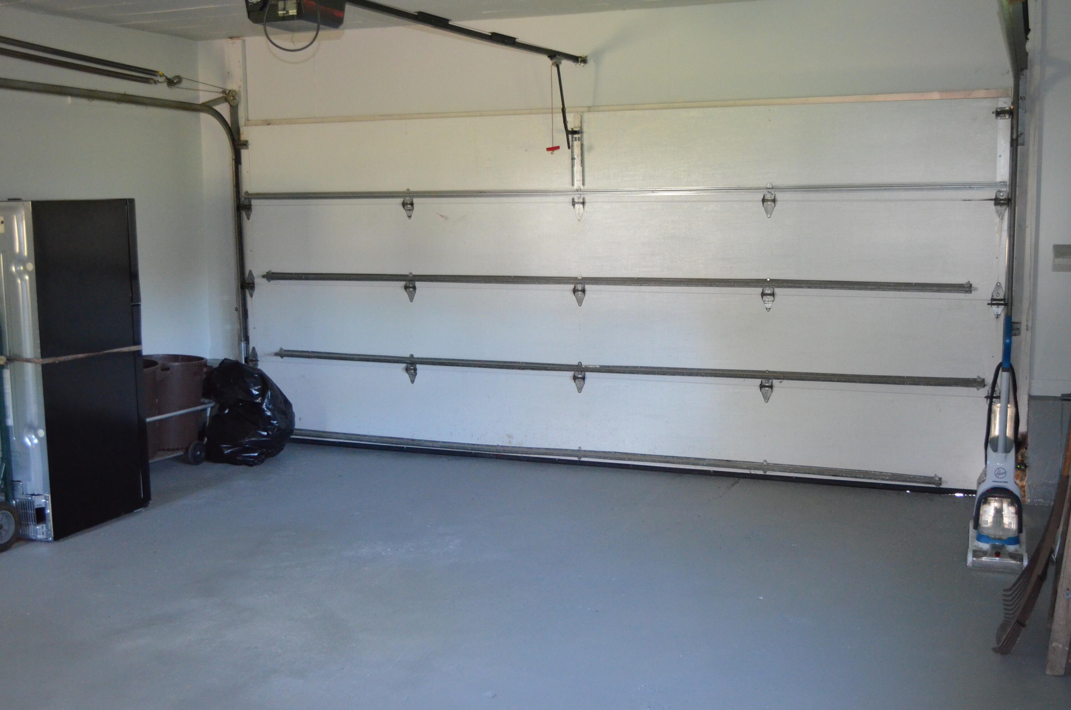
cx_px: 536
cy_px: 355
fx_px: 1158
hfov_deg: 49.6
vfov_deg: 34.1
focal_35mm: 39
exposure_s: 1/60
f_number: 4.2
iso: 3200
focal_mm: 26
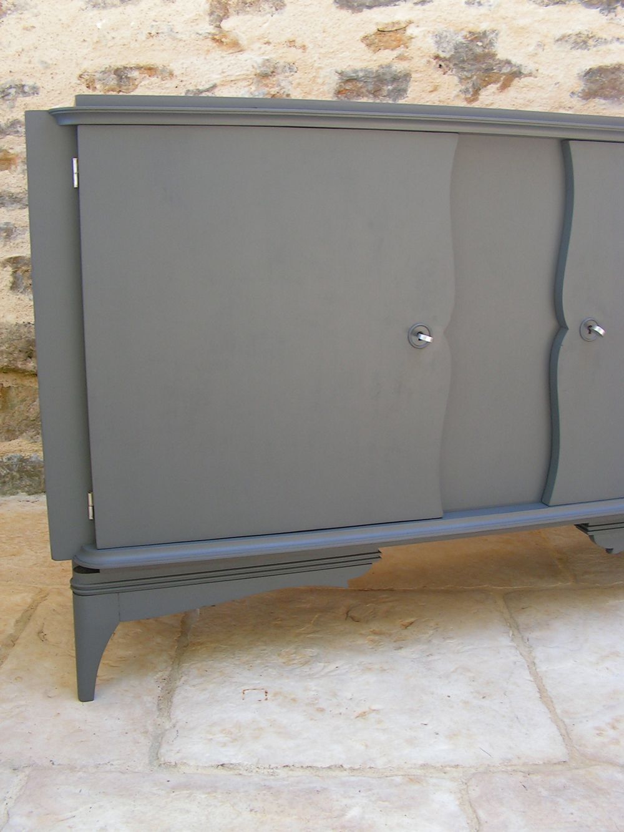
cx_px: 312
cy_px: 416
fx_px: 865
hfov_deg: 39.7
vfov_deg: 51.4
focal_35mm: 36
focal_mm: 6
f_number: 3.2
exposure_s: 1/40
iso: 100
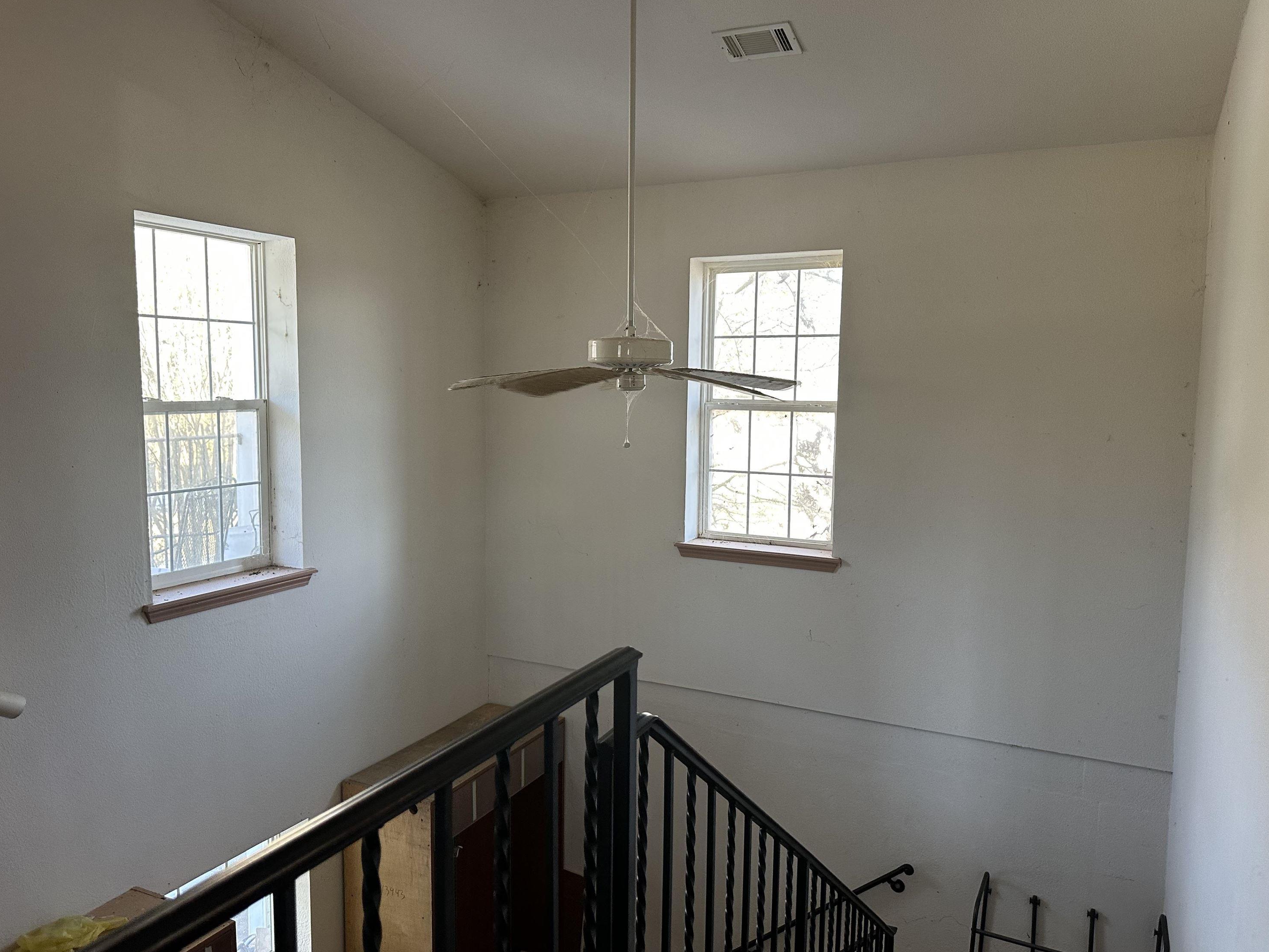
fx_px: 917
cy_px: 479
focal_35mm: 25
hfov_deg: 69.4
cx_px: 638
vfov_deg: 54.9
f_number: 1.78
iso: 200
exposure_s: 1/120
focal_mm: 6.86
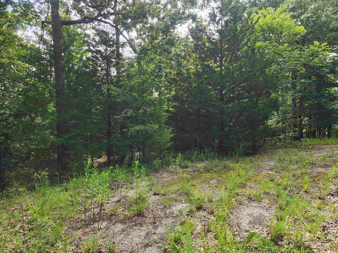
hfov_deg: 73.9
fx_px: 225
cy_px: 126
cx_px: 169
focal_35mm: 23
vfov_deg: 58.9
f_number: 1.8
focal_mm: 5.4
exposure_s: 1/180
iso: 20
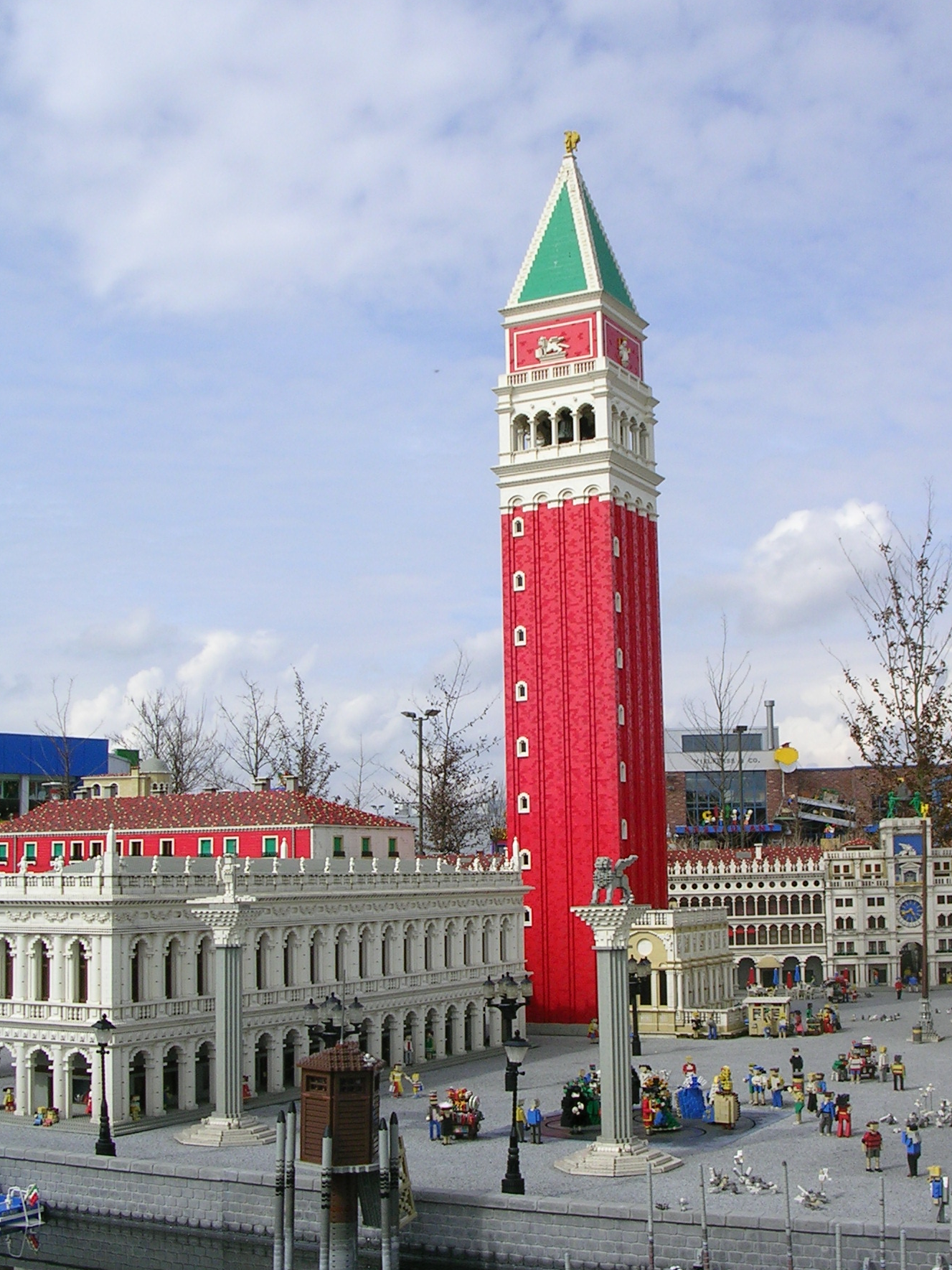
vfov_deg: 42.9
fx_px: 1613
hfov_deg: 32.8
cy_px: 691
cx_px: 547
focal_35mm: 44
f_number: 5.6
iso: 50
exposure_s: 1/422
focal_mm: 5.8
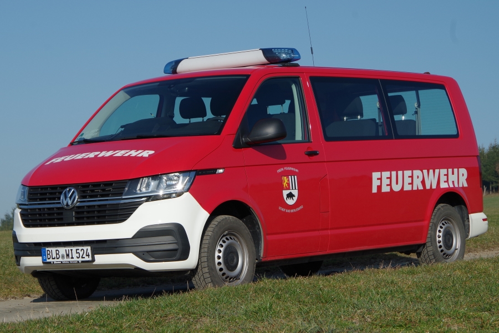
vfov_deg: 15.2
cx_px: 250
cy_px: 166
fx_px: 1247
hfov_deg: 22.6
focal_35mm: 90
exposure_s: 1/750
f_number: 8
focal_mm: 60
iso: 200
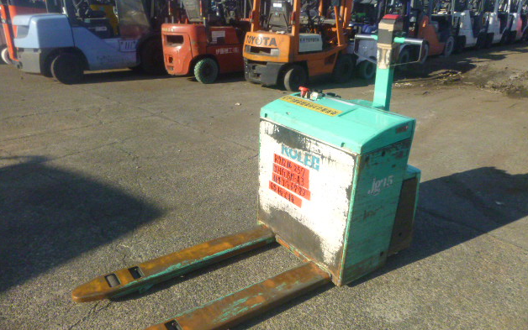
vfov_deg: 45.8
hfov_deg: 68.4
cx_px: 261
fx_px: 389
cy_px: 196
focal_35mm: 27
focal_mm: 4.5
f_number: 9
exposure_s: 1/1300
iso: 400
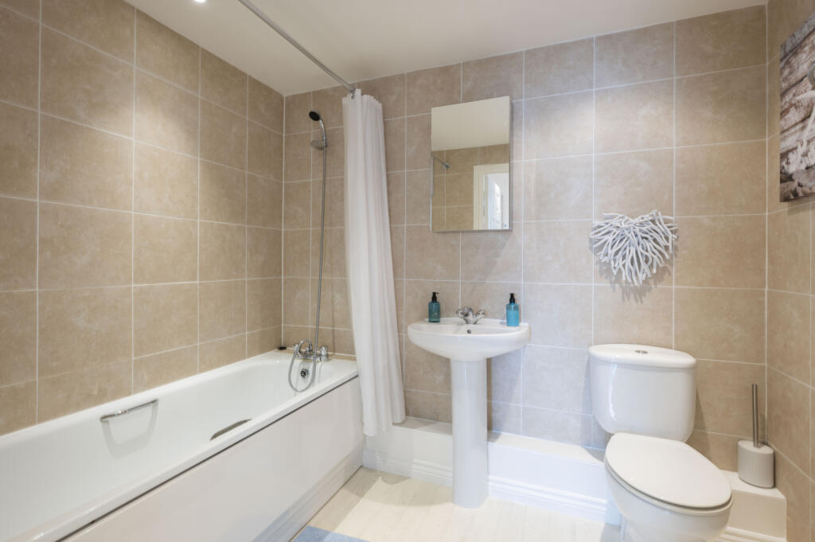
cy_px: 271
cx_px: 408
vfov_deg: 75.4
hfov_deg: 98.6
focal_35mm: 16
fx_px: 351
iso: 200
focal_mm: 15.5
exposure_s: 1.6
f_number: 16
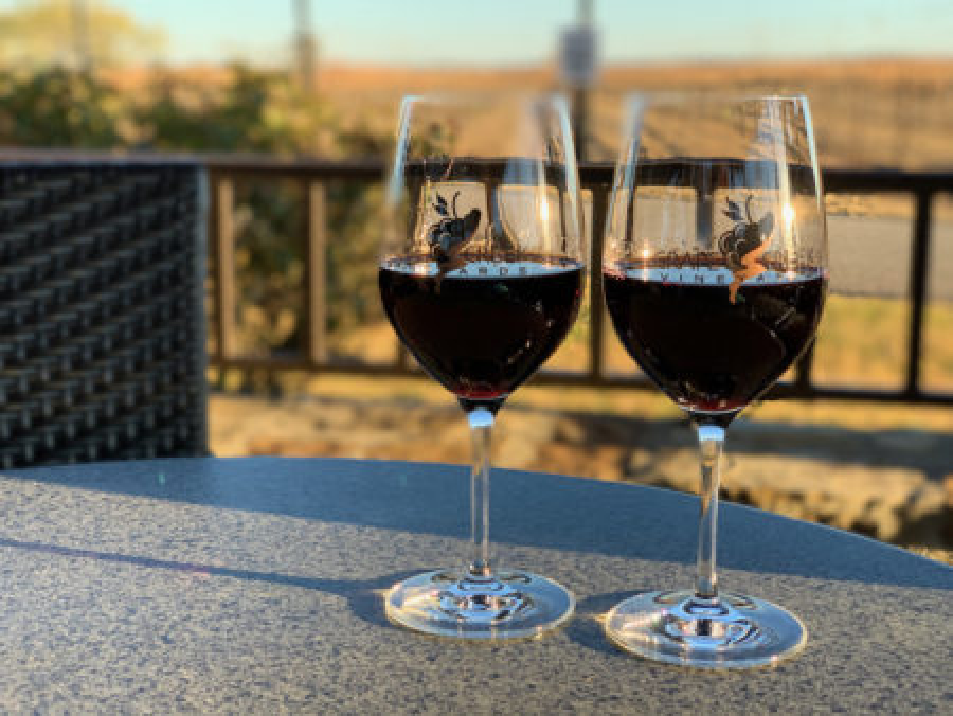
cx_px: 476
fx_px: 1432
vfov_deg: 28.1
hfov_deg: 36.8
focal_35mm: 52
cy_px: 358
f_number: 2.4
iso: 16
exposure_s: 1/122
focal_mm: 6
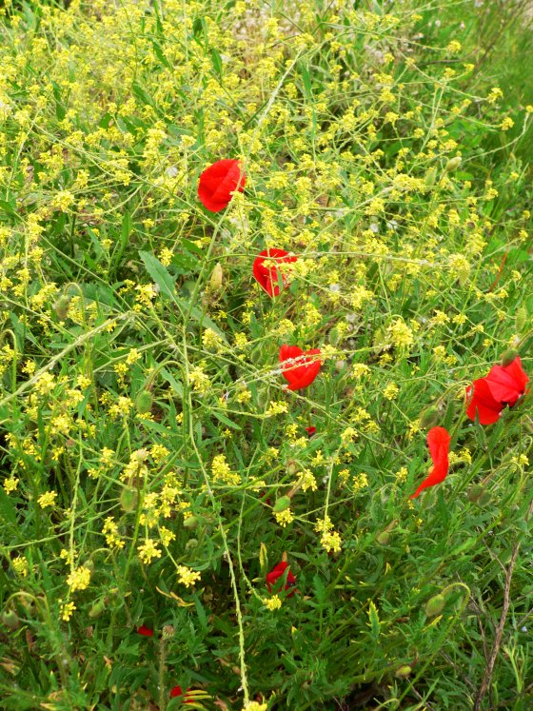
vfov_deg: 51.4
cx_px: 266
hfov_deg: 39.6
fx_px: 739
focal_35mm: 36
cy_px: 356
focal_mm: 6
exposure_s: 1/125
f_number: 3.3
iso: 80
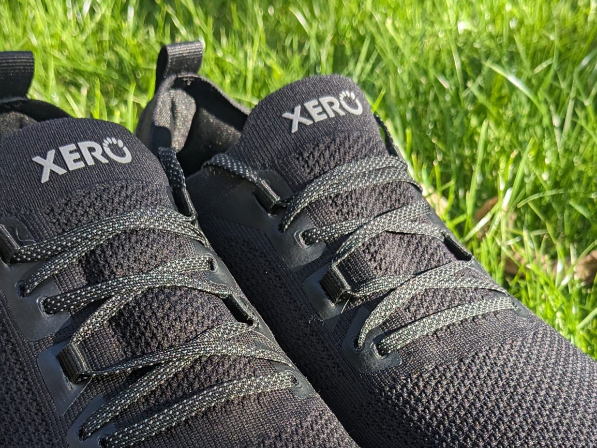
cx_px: 295
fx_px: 966
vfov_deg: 25.4
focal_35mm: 56
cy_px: 391
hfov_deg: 34.3
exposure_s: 1/425
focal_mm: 4.38
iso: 47
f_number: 1.73
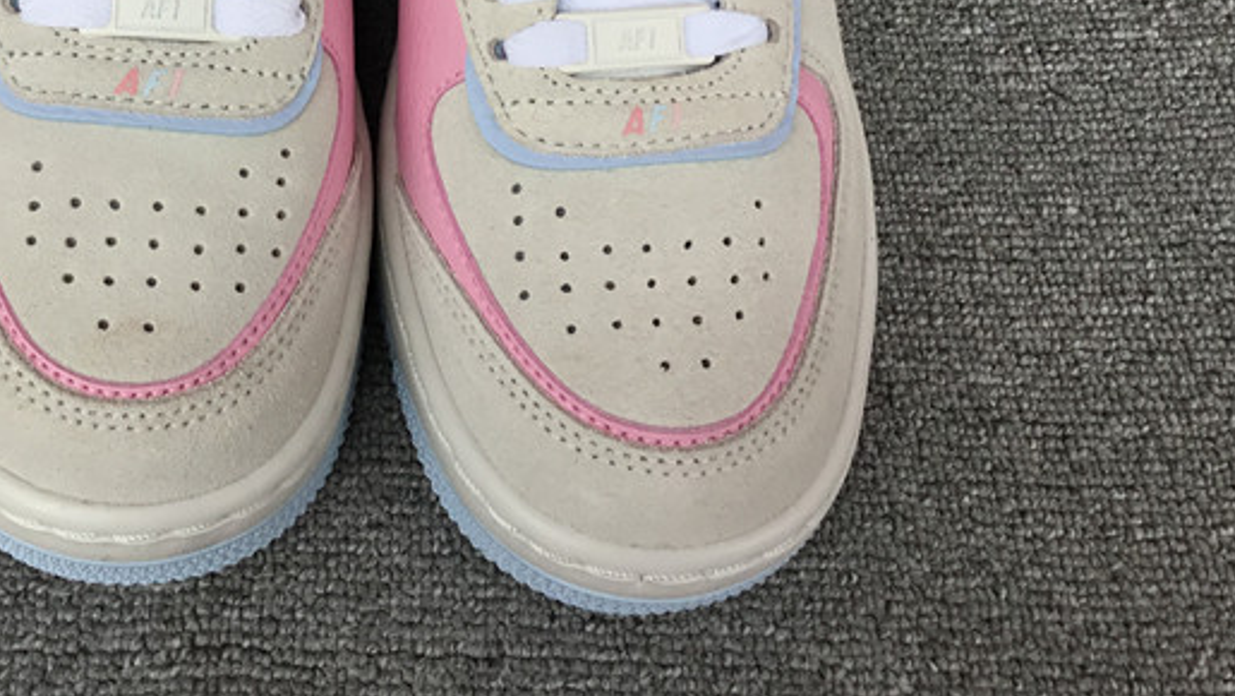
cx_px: 326
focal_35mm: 59
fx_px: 1933
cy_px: -85
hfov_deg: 34.8
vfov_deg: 19.5
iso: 25
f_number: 2.4
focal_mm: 3.3
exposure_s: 1/204
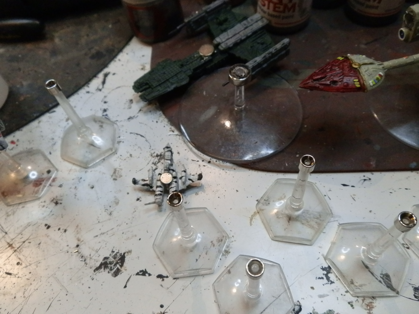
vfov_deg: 49.7
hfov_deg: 63.4
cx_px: 210
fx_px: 339
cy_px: 157
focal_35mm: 28
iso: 400
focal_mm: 5
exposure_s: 1/320
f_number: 3.1
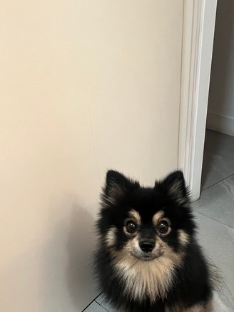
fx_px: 270
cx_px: 184
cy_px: 279
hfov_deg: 44.7
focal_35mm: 30
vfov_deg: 52.8
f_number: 1.8
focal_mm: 1.57
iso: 500
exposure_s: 1/60
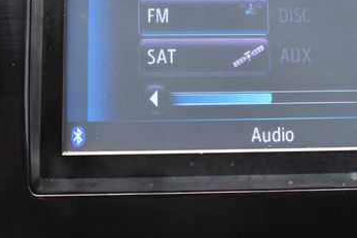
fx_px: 932
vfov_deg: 14.5
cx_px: 285
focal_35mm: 94
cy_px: 47
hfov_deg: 21.4
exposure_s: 1/100
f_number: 9
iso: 2500
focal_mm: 34
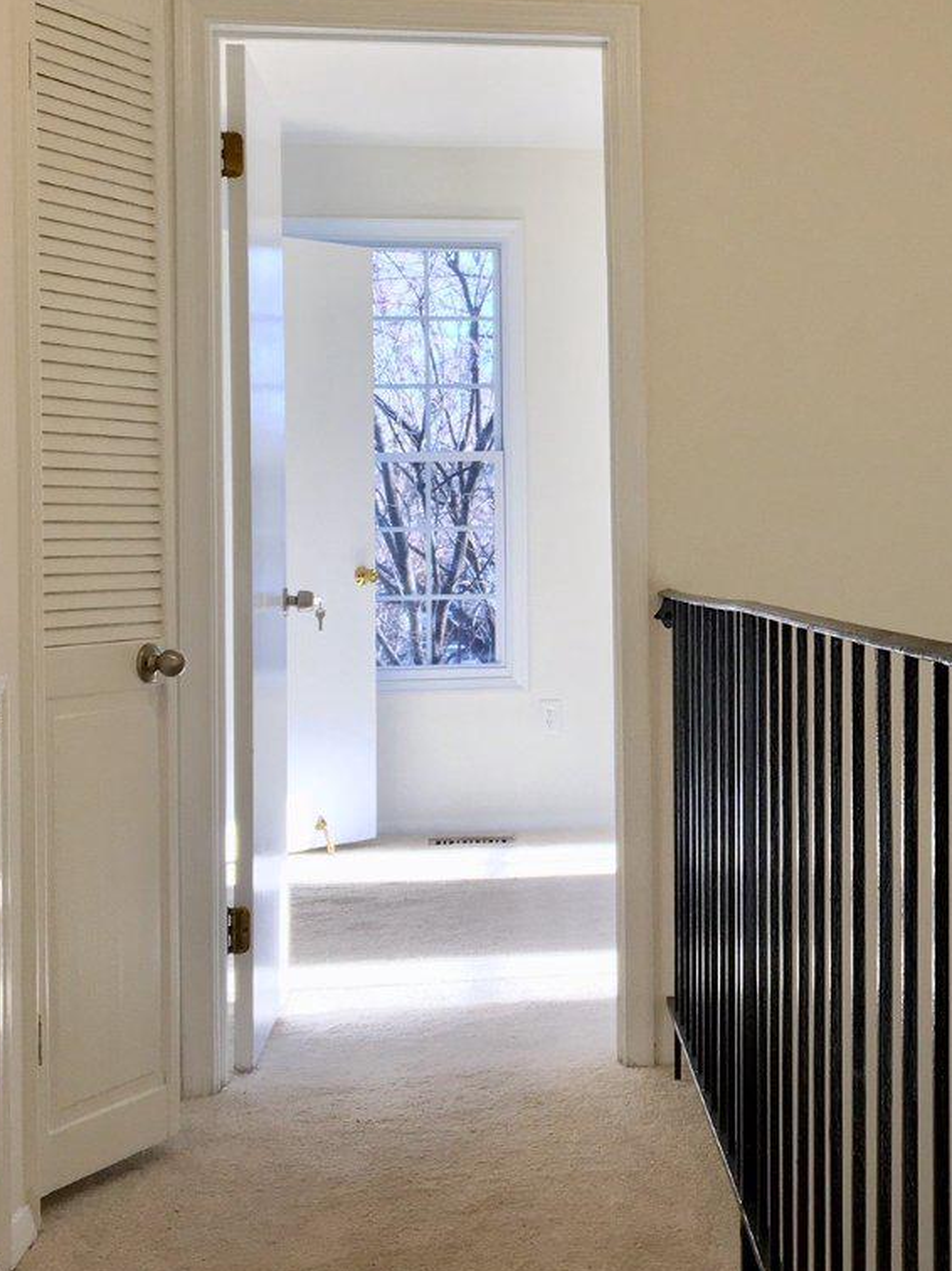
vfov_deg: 32.6
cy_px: 485
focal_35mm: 59
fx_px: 2164
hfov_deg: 24.1
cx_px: 865
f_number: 2.2
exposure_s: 1/60
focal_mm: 4.15
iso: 32
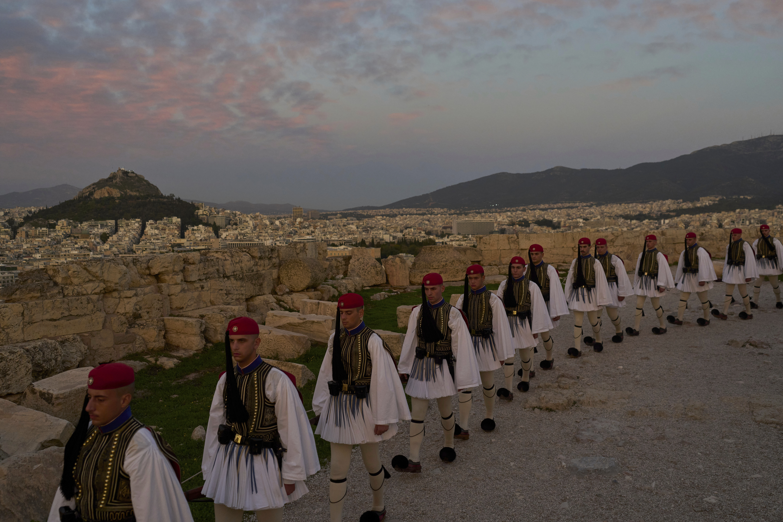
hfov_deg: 54.4
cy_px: 261
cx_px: 392
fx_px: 761
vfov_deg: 37.9
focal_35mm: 35
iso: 800
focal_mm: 35
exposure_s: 1/320
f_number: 4
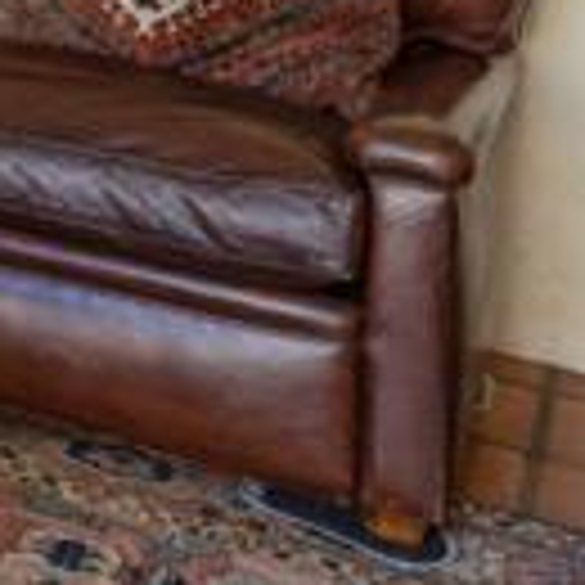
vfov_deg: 16.2
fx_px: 1797
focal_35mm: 94
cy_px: -394
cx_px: -945
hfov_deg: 12.7
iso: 100
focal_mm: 14
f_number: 9
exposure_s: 1/125
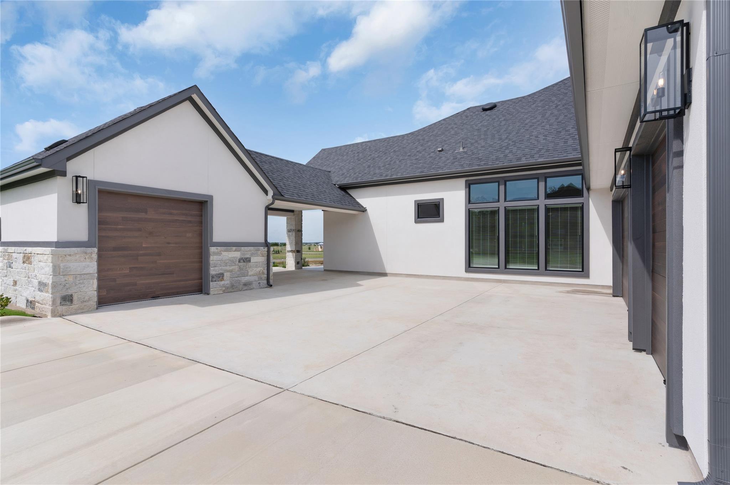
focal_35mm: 17
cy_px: 242
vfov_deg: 70.3
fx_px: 344
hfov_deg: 93.3
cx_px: 365
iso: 125
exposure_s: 1/640
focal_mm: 17
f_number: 9
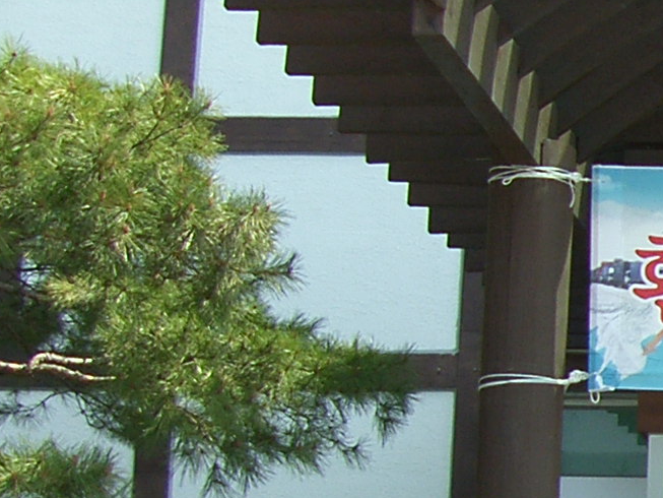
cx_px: 1268
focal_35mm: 140
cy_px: 544
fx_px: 2682
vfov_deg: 10.5
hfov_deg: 12.6
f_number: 2.2
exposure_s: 1/640
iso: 50
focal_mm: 7.4
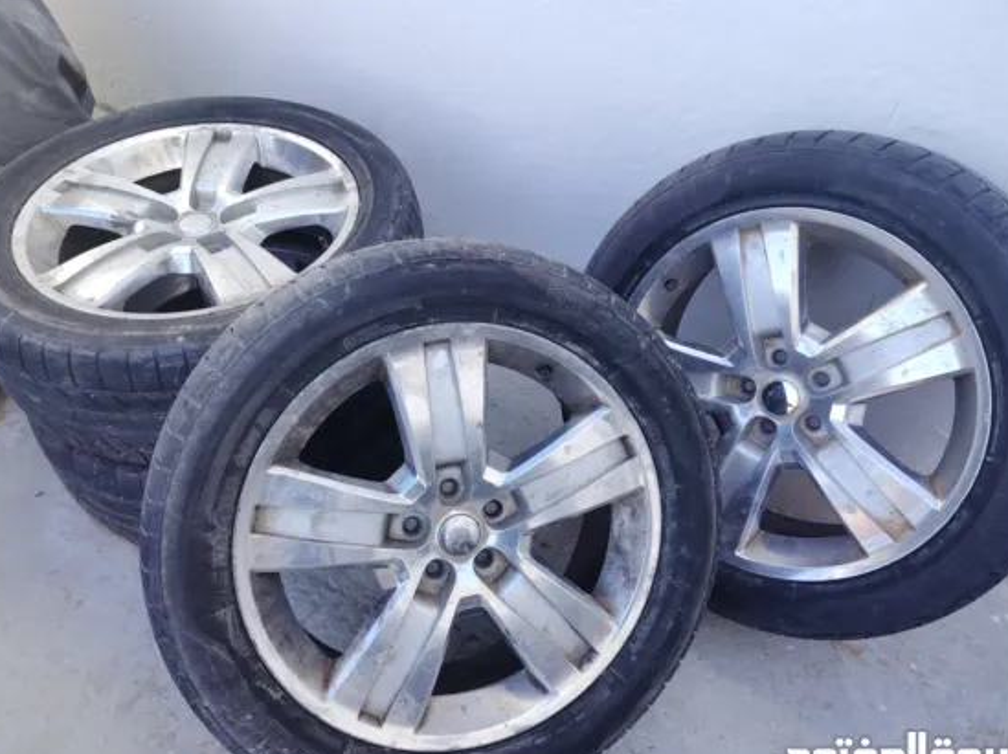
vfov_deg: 49.6
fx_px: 815
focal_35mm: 28
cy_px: 426
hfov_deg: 63.5
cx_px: 505
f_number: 1.75
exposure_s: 1/115
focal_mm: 5.25
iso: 100
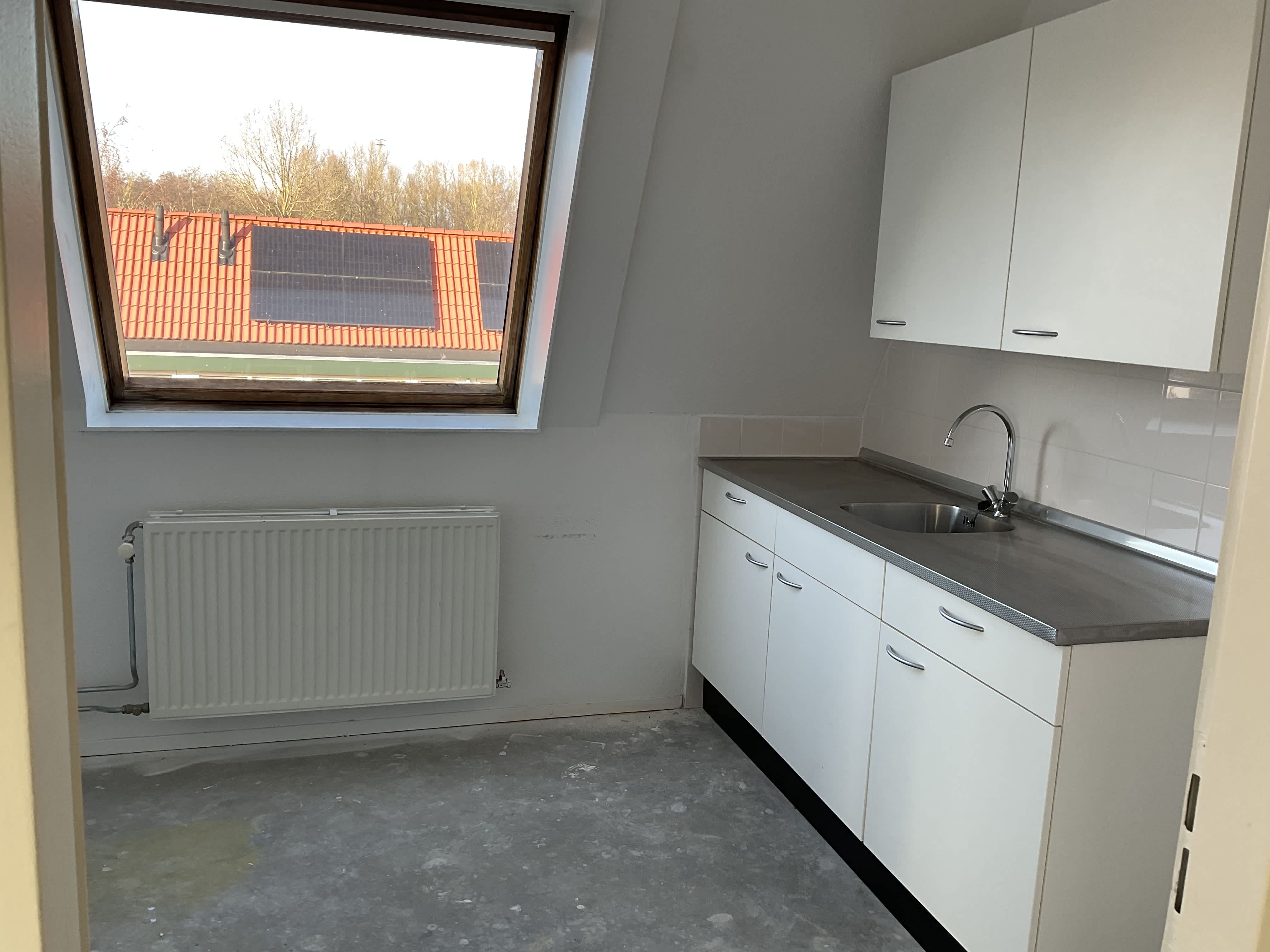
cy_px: 476
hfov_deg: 61.7
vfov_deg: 48.2
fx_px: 1064
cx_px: 635
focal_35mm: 29
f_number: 1.8
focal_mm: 3
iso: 25
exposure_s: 1/100
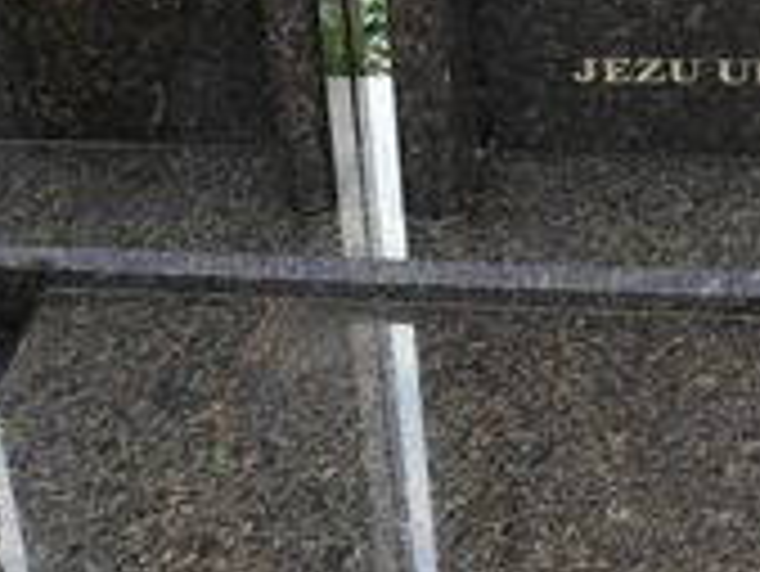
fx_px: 1999
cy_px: -99
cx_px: 328
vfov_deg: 15.7
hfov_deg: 21.5
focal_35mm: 91
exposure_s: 1/125
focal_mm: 5.2
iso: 80
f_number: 3.4
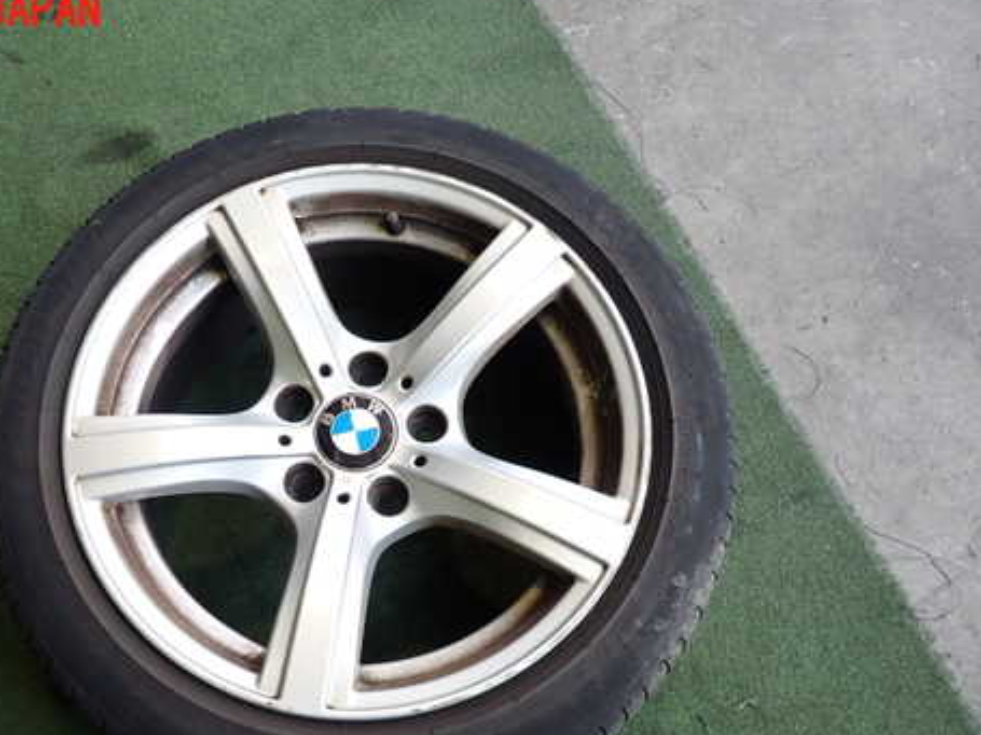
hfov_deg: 54.6
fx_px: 935
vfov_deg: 42.5
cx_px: 356
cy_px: 470
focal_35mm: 33
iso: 160
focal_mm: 4.5
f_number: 2
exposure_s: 1/125
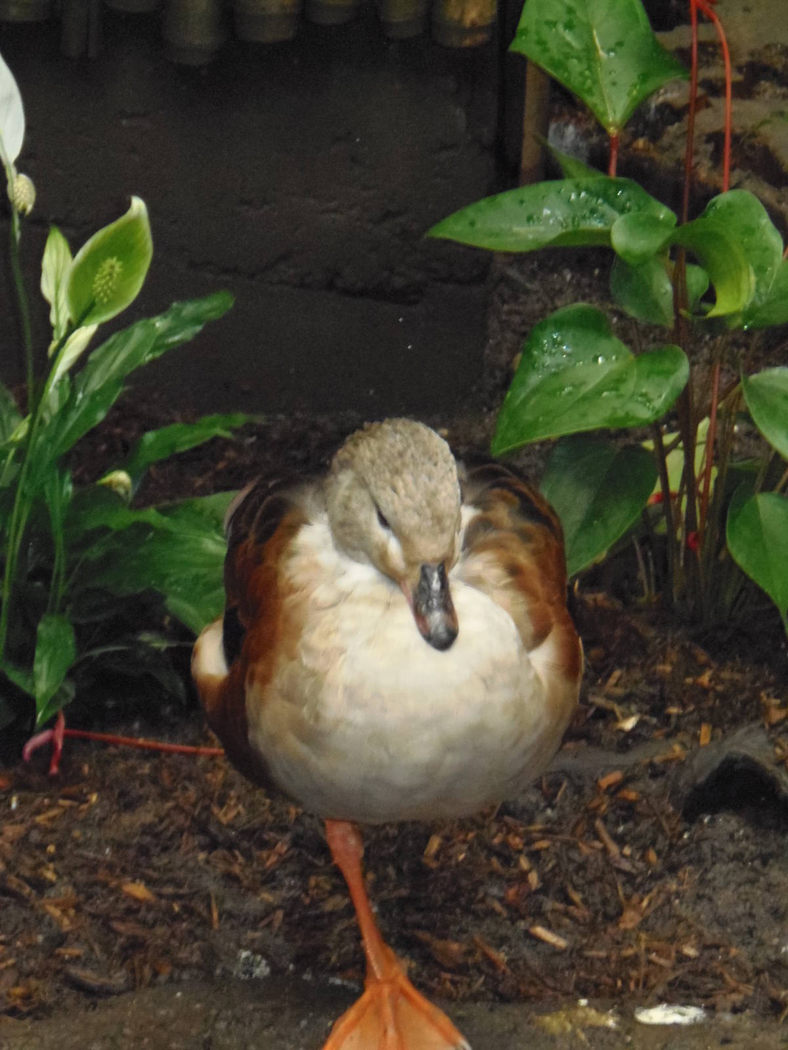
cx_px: 394
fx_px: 7345
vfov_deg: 8.2
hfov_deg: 6.1
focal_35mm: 242
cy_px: 525
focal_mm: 44.9
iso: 800
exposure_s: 1/50
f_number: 5.1
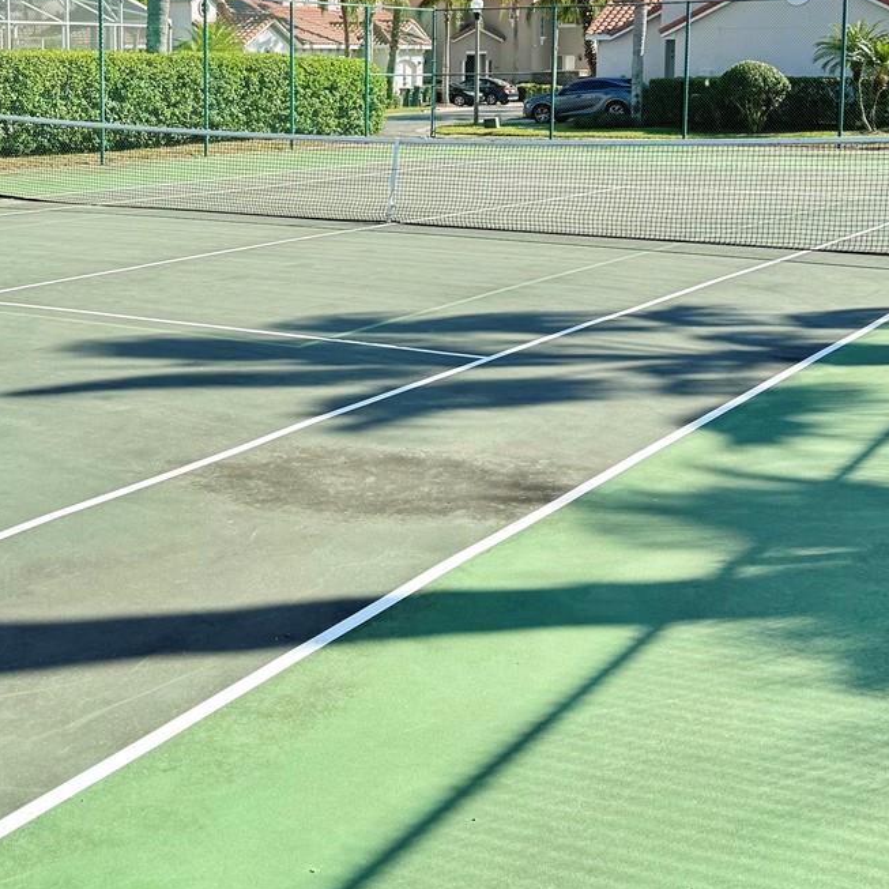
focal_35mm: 52
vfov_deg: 32.1
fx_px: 1511
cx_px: 214
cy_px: 208
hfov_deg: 32.1
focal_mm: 6.76
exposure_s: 1/1727
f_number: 1.78
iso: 100
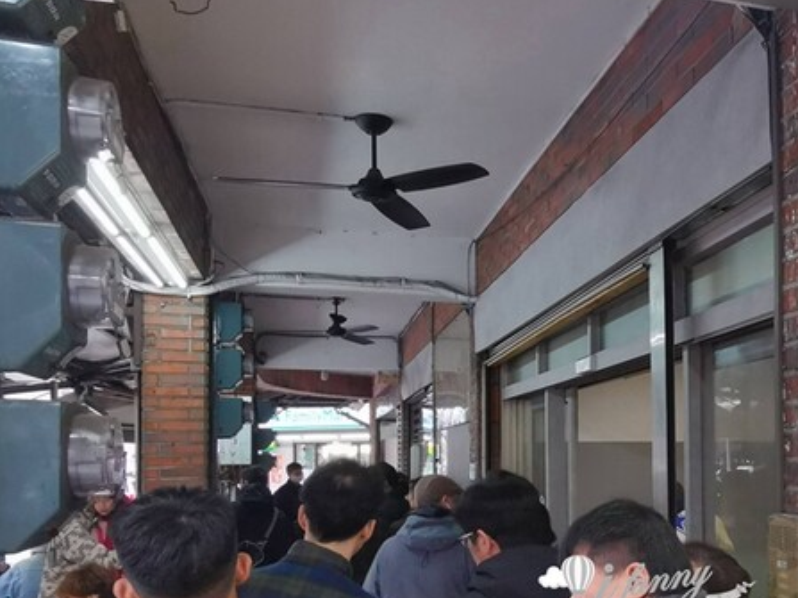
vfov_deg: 37.0
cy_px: 435
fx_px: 876
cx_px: 614
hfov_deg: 46.9
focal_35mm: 38
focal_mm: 2.35
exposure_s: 1/120
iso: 320
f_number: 2.2
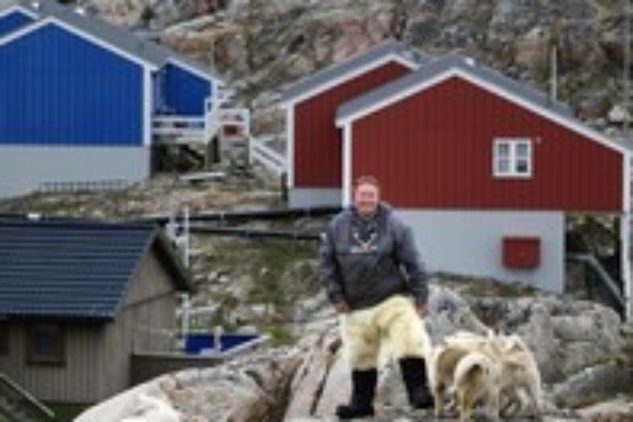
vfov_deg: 4.8
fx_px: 5028
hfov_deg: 7.2
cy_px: 137
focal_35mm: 286
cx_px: 134
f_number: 7.1
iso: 400
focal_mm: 135
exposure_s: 1/400
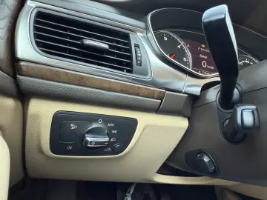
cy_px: 100
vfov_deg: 56.8
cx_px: 134
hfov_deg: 71.6
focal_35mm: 24
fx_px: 185
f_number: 2.2
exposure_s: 1/91
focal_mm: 2.22
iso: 320
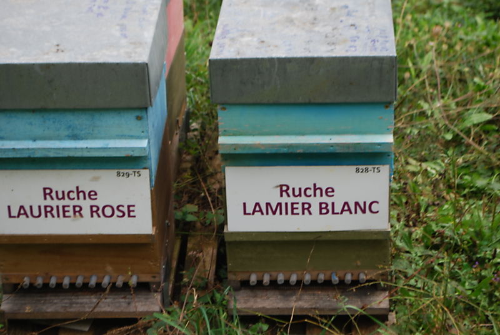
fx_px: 1148
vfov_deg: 16.6
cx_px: 250
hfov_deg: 24.6
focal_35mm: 82
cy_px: 168
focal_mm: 55
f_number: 6.3
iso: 200
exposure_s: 1/60
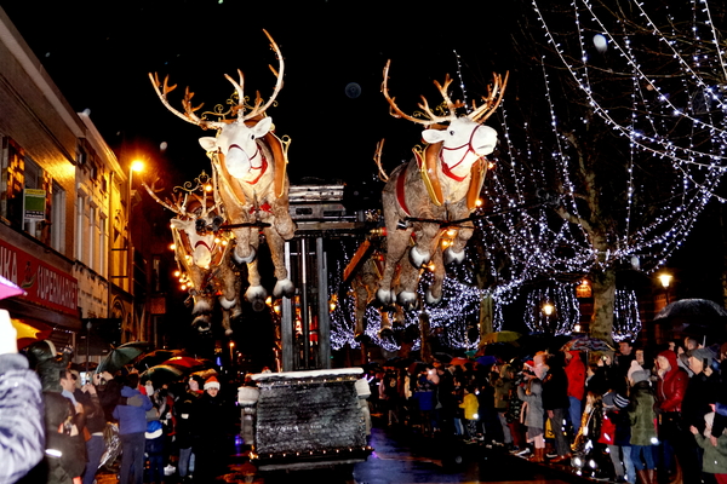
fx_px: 727
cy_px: 242
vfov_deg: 36.9
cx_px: 364
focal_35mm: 36
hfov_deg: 53.1
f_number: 4
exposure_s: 1/50
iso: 2500
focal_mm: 24
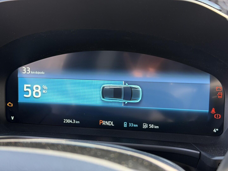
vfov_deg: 30.3
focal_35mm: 48
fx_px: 316
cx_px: 114
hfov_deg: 39.7
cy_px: 86
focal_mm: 6.76
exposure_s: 1/121
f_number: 1.78
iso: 80
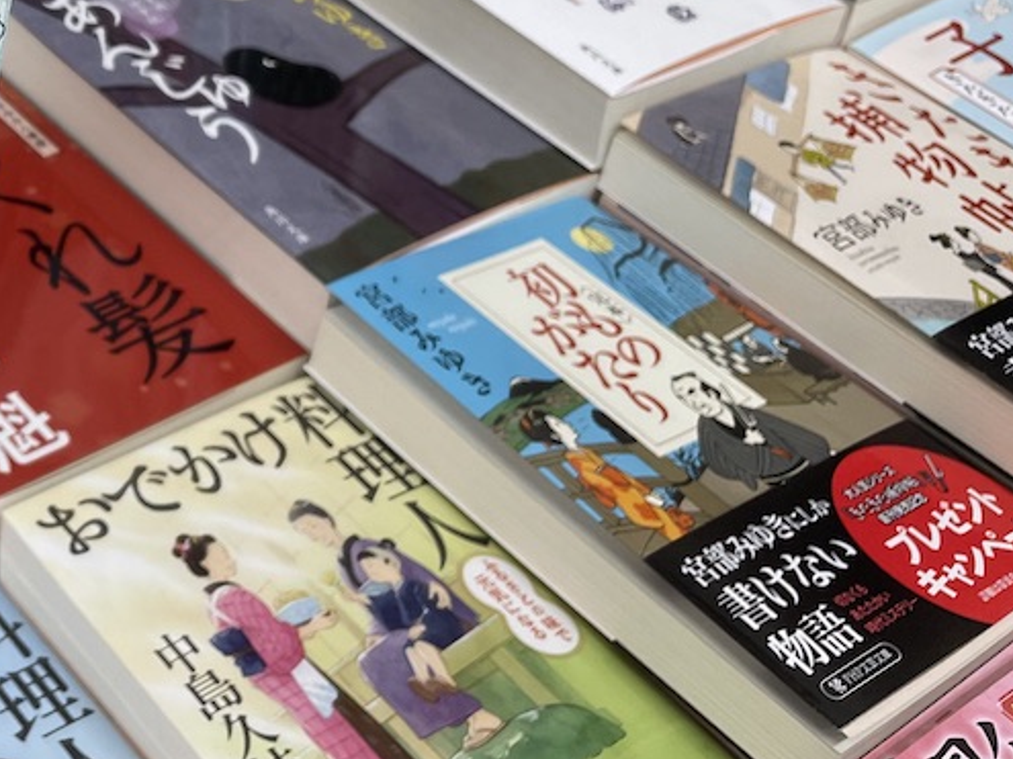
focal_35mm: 63
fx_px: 1843
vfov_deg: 22.6
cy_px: 49
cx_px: -199
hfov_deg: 27.2
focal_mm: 4.2
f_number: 1.6
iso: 64
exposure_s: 1/82
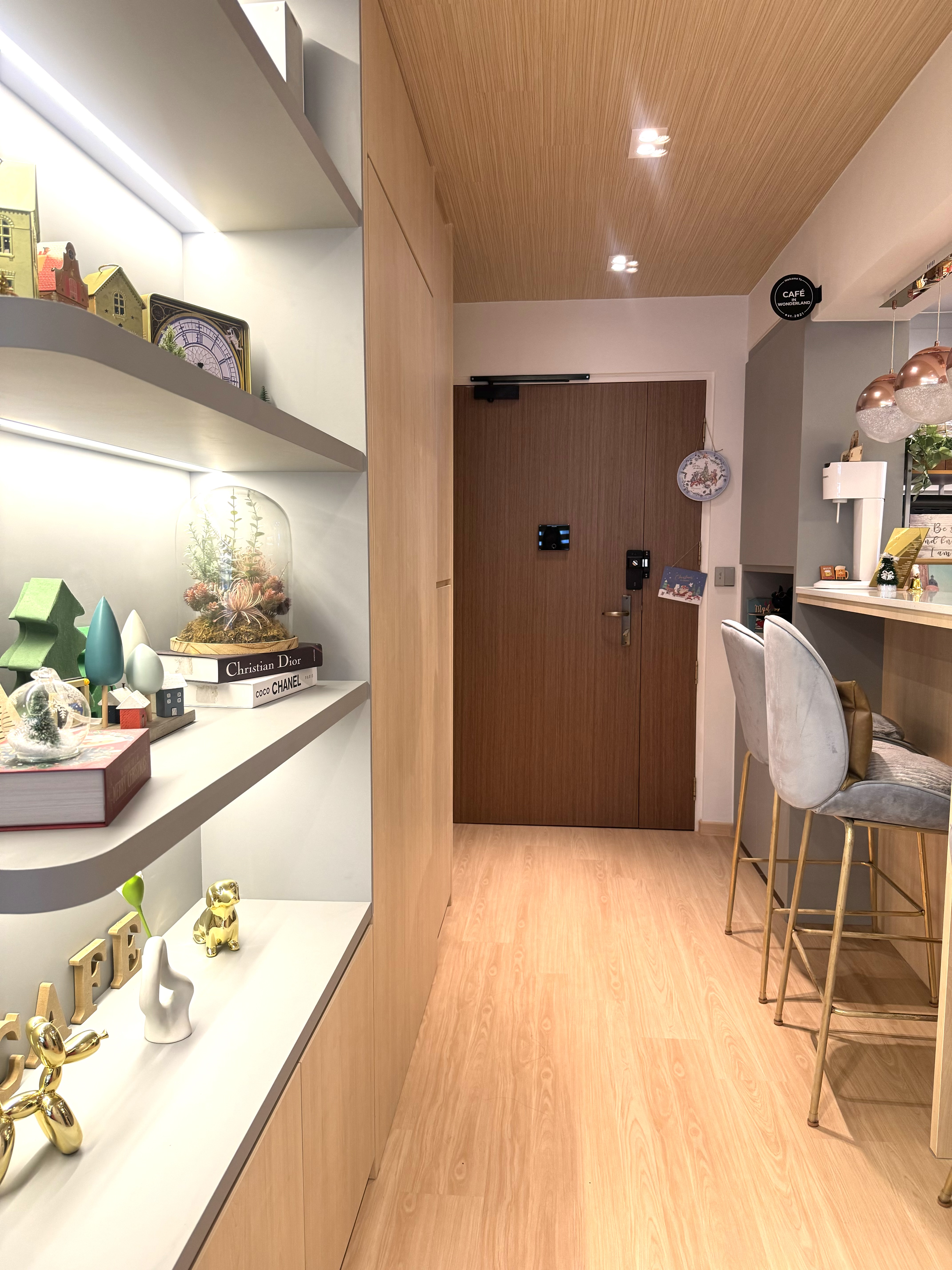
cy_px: 635
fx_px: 880
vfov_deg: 71.6
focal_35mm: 24
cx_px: 476
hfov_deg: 56.8
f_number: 1.78
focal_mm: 6.86
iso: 125
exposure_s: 1/50
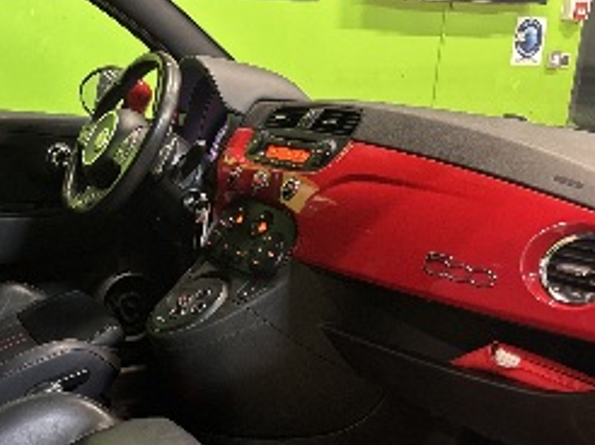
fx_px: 756
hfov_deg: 41.2
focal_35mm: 44
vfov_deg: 32.7
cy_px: 281
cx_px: 121
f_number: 1.6
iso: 640
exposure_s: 1/25
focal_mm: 5.96
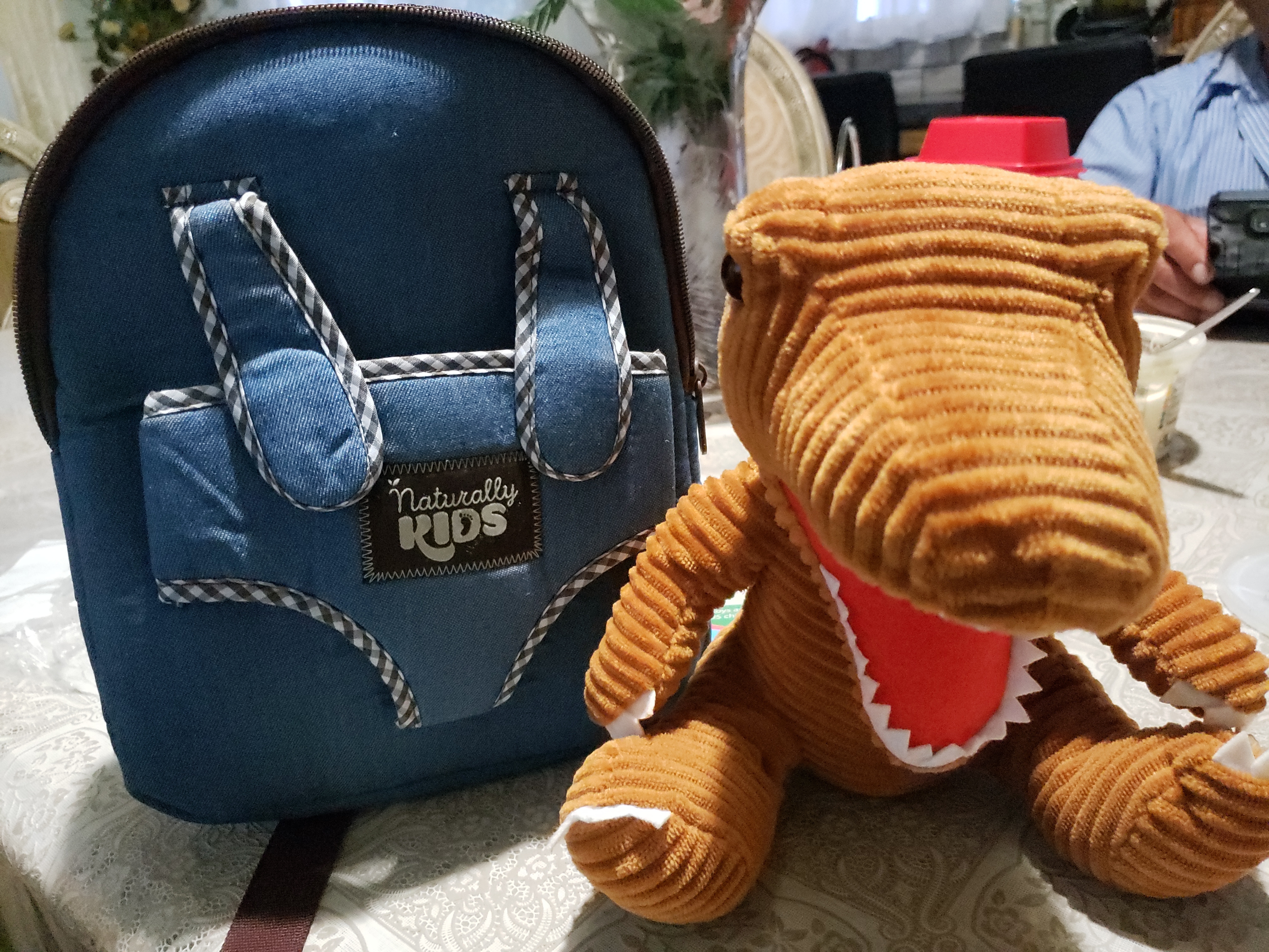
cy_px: 476
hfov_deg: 67.3
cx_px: 634
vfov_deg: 53.1
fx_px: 953
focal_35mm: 26
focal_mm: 4.3
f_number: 1.5
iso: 993
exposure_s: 1/24
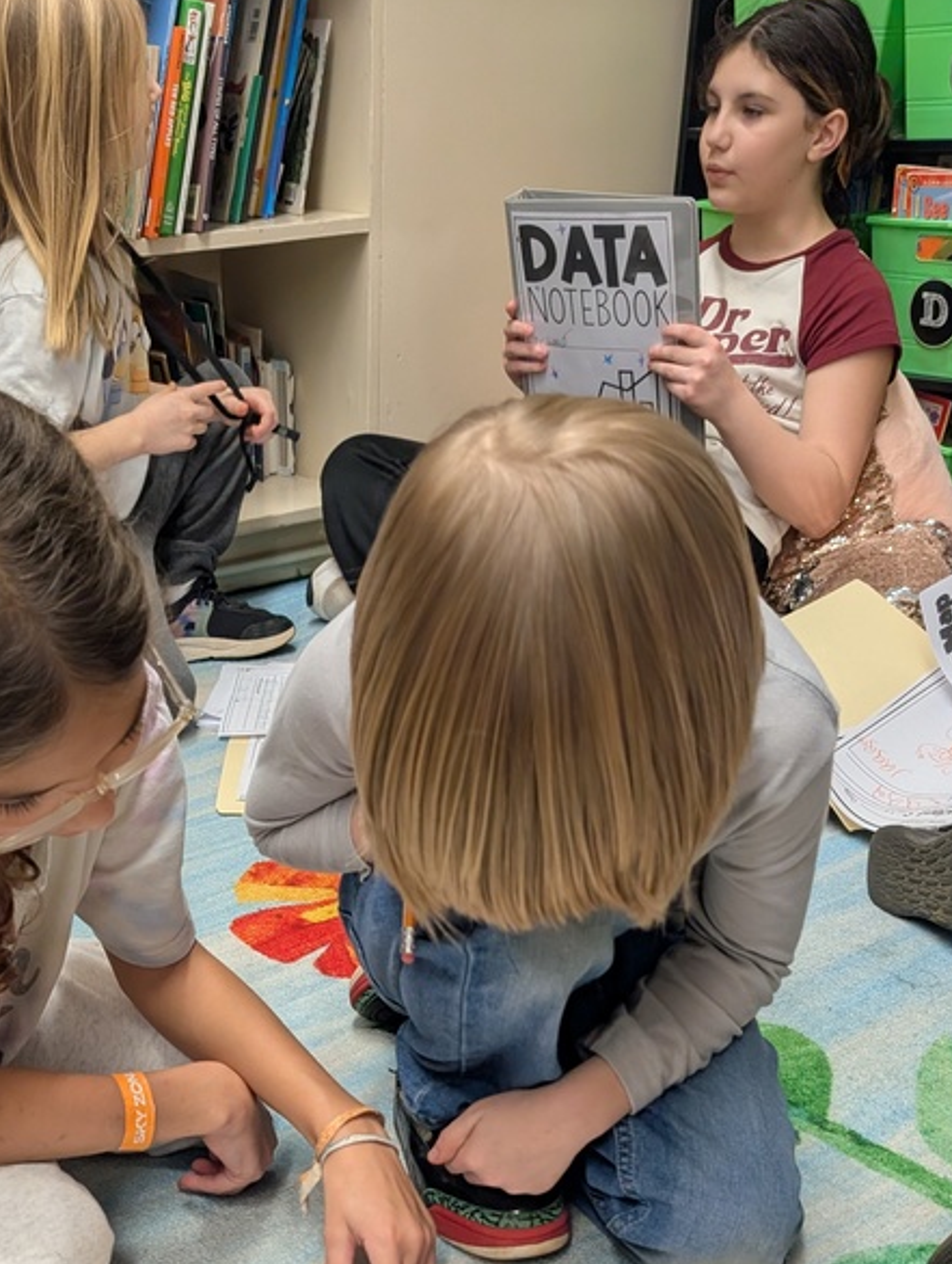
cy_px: 1095
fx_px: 1535
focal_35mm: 42
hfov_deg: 33.7
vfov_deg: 41.7
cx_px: 228
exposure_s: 1/120
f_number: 1.68
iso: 333
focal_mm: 6.9
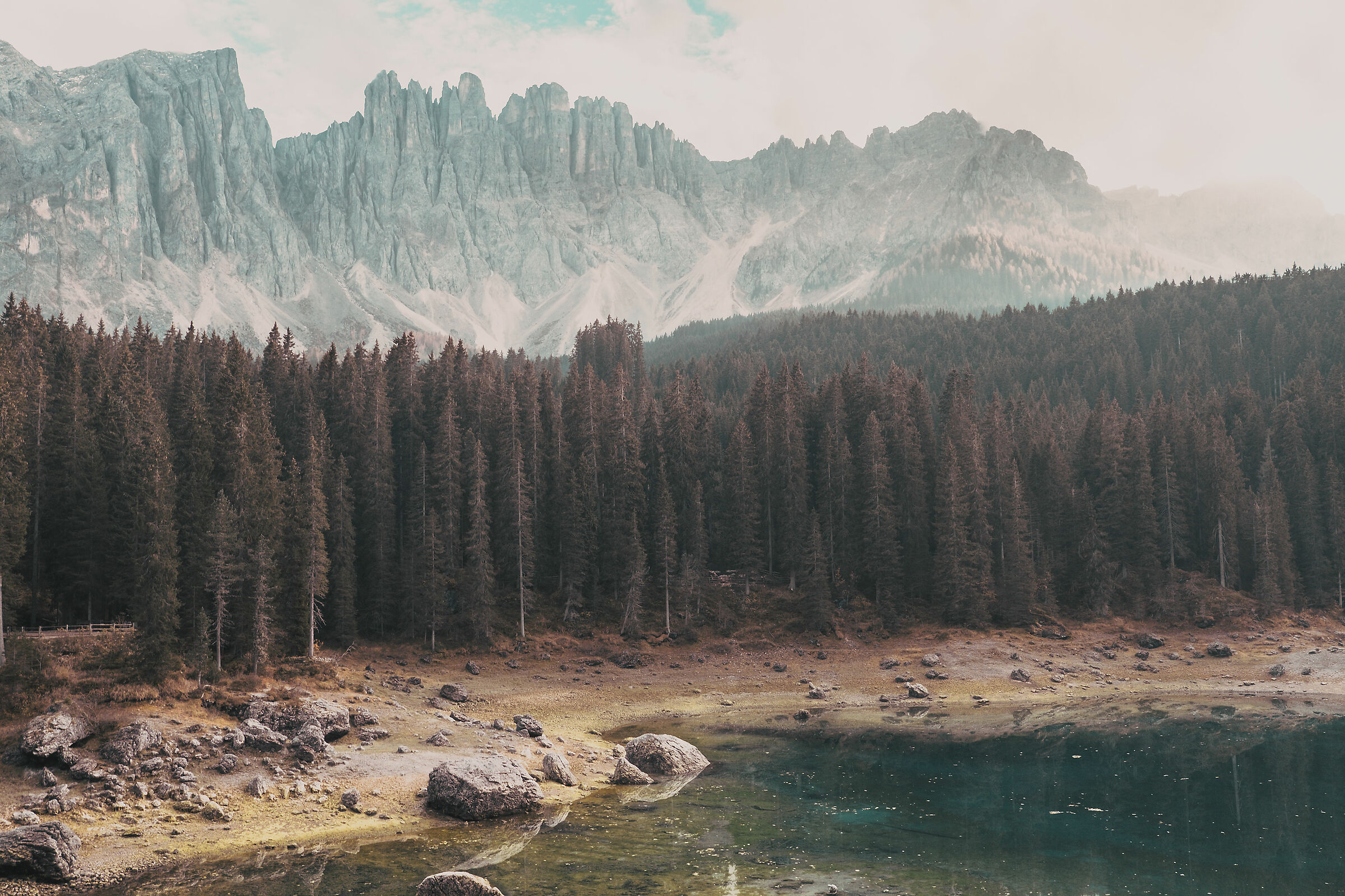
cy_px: 448
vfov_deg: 37.9
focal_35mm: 35
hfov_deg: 54.4
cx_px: 672
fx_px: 1308
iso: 400
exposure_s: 1/60
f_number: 11
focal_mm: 23
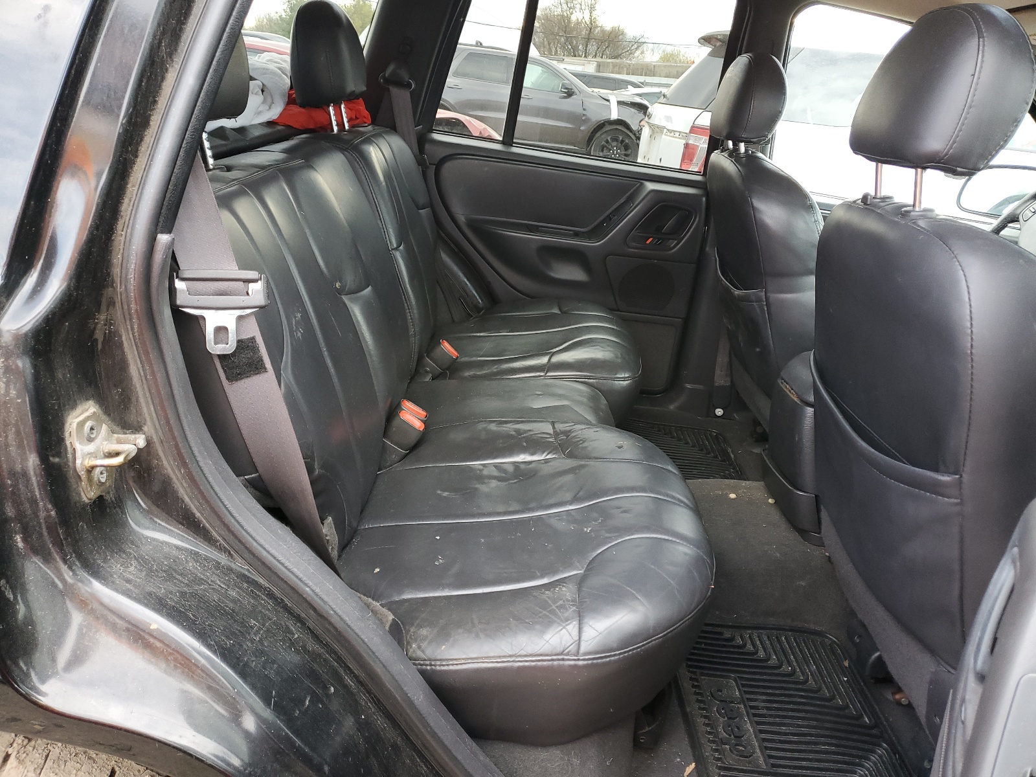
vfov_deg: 53.1
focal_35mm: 26
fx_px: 778
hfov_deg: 67.3
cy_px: 388
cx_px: 518
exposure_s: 1/120
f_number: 1.5
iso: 85
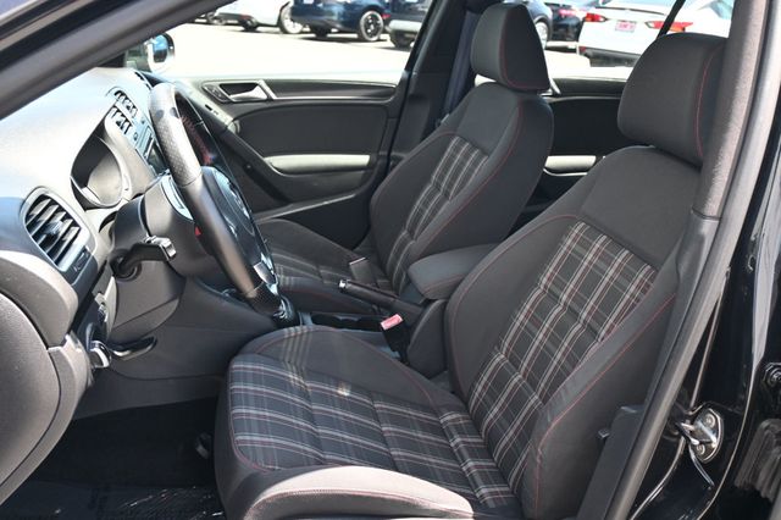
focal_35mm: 32
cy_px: 260
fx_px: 699
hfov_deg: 58.4
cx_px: 390
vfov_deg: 40.8
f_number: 4
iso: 400
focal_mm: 21.5
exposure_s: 1/160
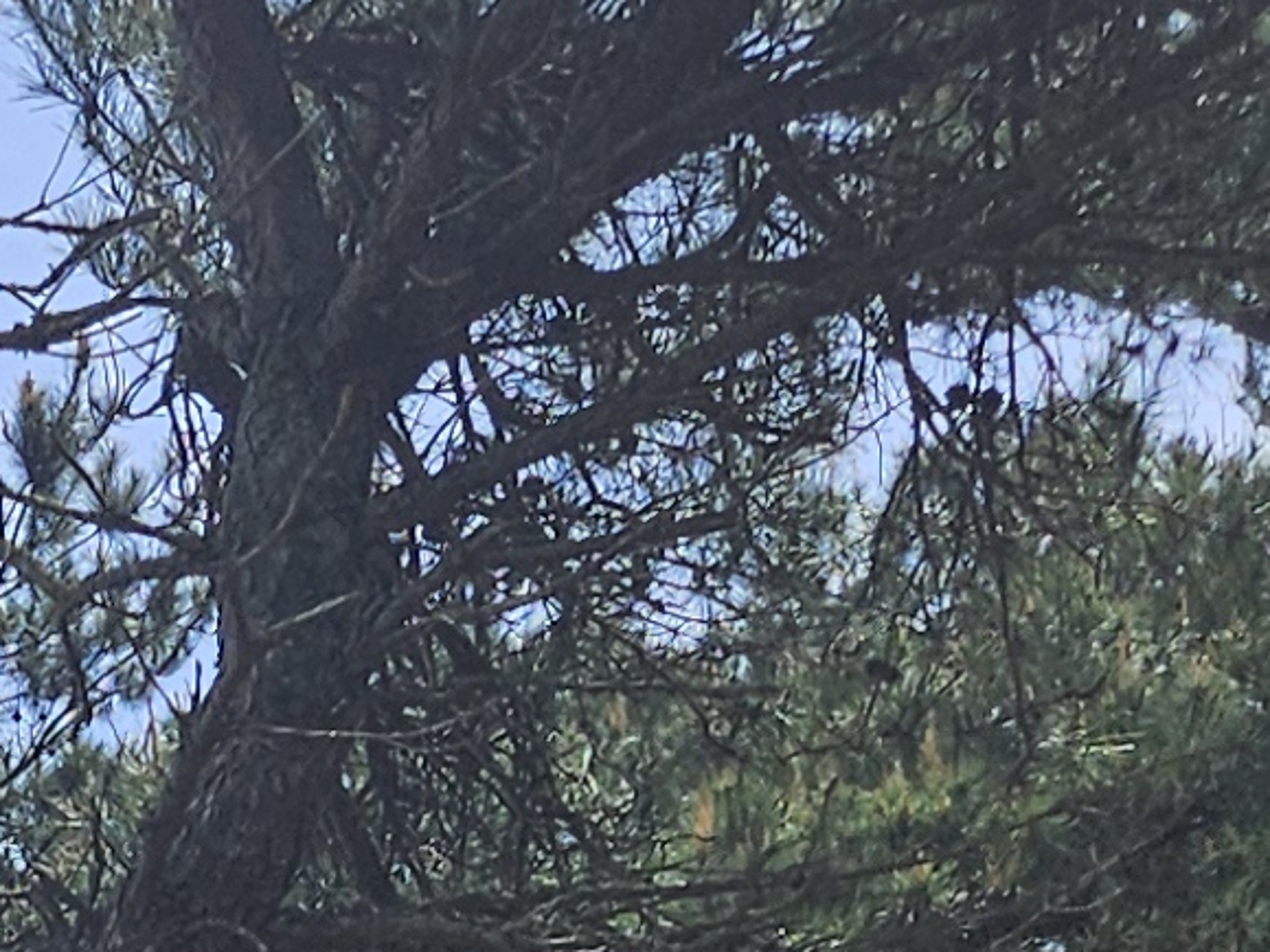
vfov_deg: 7.9
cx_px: -774
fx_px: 5832
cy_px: 2922
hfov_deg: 11.8
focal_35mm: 159
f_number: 1.8
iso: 25
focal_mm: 5.4
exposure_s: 1/1989
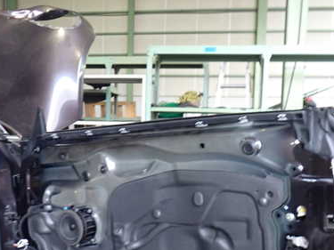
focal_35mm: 48
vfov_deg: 30.0
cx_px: 142
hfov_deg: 39.6
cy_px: 170
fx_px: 463
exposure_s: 1/30
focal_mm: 5.4
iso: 320
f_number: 2.3
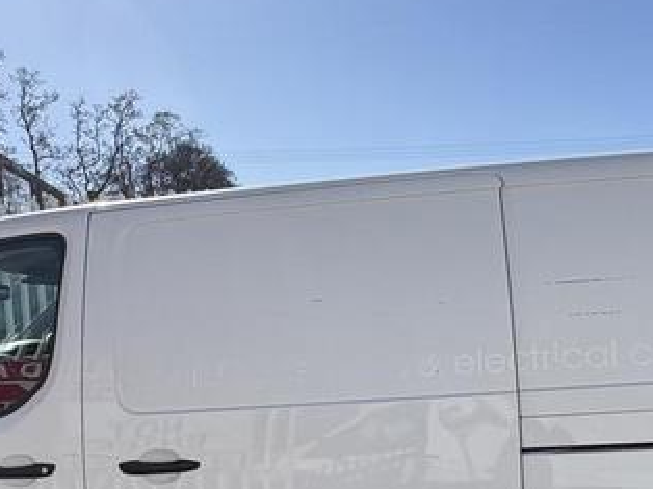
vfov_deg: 34.6
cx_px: 289
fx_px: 754
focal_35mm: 40
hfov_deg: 46.7
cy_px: 404
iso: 40
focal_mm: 2.22
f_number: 2.2
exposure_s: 1/2674
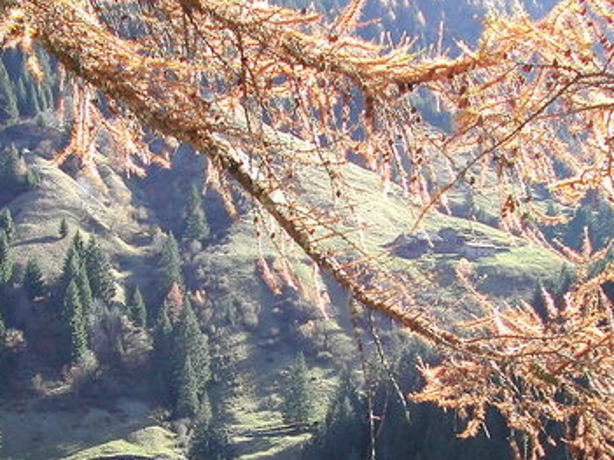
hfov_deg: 29.8
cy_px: 371
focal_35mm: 65
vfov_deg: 22.3
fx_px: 1153
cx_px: 247
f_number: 2.8
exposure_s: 1/196
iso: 100
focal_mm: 8
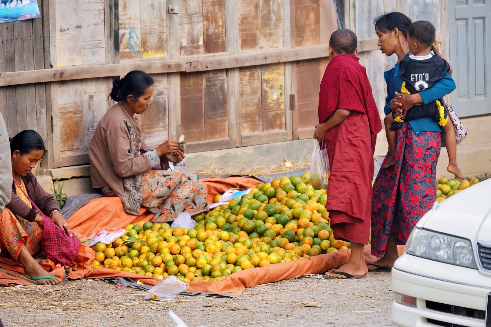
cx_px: 260
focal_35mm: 356
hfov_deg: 5.8
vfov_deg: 3.9
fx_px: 4856
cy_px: 172
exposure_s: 1/320
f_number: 5.6
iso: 1600
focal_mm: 300
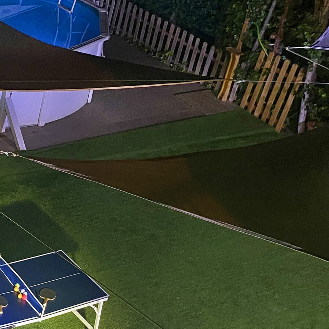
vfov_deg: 25.9
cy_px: 226
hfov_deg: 24.1
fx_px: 710
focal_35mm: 66
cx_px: -49
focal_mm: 4.25
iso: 500
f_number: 1.8
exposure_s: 1/25
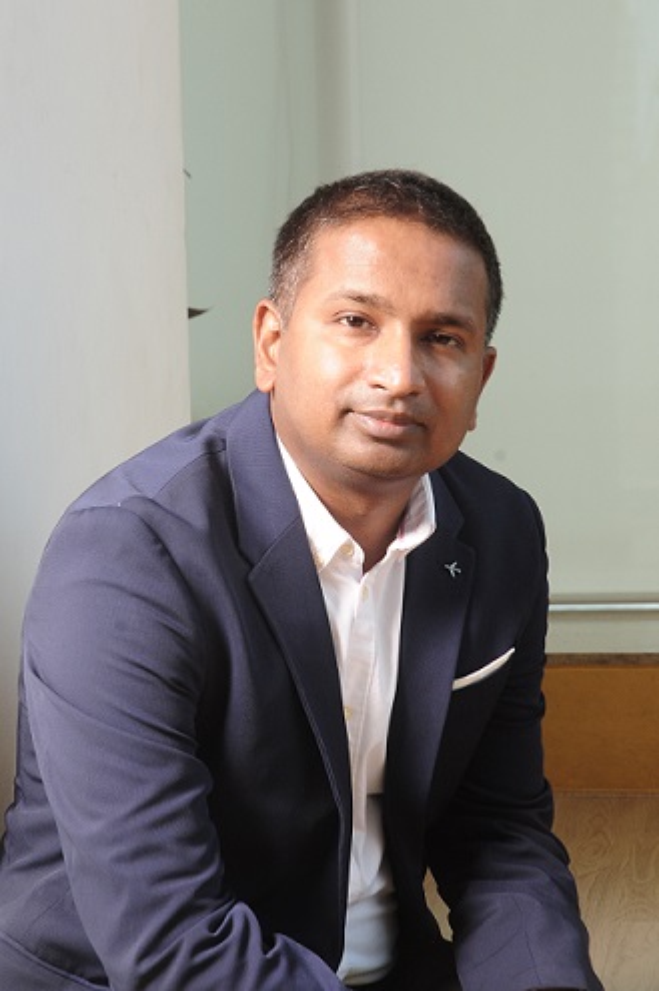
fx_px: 2889
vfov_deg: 19.5
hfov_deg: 13.0
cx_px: 330
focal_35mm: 105
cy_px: 496
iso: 800
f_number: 8
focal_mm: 70
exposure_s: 1/60
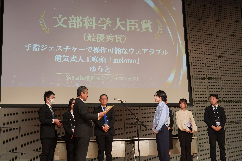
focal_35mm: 46
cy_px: 80
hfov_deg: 42.7
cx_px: 121
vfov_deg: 29.2
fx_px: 309
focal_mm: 46
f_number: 4
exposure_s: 1/160
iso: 1250
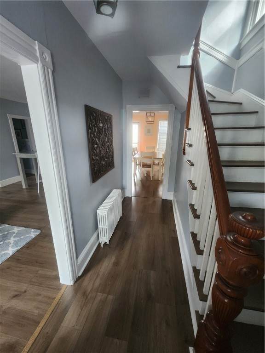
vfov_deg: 106.2
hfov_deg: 89.9
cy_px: 176
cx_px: 132
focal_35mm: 13
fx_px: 133
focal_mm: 2.2
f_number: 2.2
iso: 320
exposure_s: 1/40
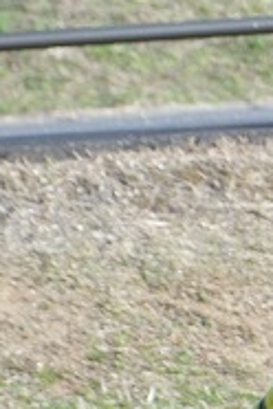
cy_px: 64
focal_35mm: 1815
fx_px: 20644
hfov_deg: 0.8
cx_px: 489
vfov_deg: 1.1
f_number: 6.4
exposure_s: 1/500
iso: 640
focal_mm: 300
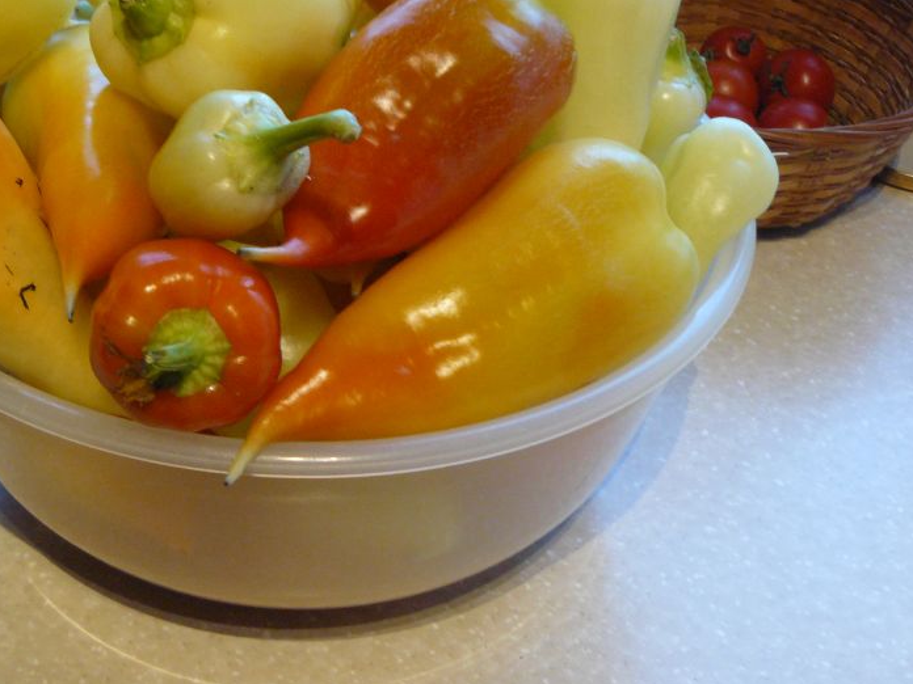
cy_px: 271
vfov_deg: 27.5
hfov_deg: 35.9
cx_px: 331
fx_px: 1398
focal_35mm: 53
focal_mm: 6
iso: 200
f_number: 2.8
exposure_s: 1/25
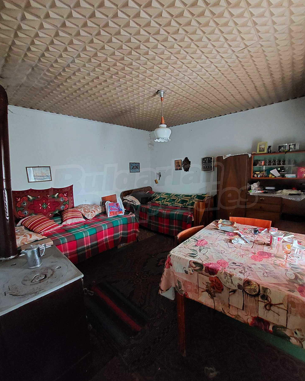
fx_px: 158
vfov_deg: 100.7
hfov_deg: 88.0
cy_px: 193
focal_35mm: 14
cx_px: 153
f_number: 2.2
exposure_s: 1/14
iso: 800
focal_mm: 1.74
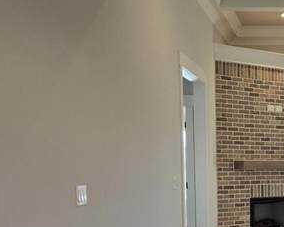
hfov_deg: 24.0
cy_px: 238
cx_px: 284
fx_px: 639
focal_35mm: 76
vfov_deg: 19.5
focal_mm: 5.4
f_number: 1.8
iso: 40
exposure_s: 1/120
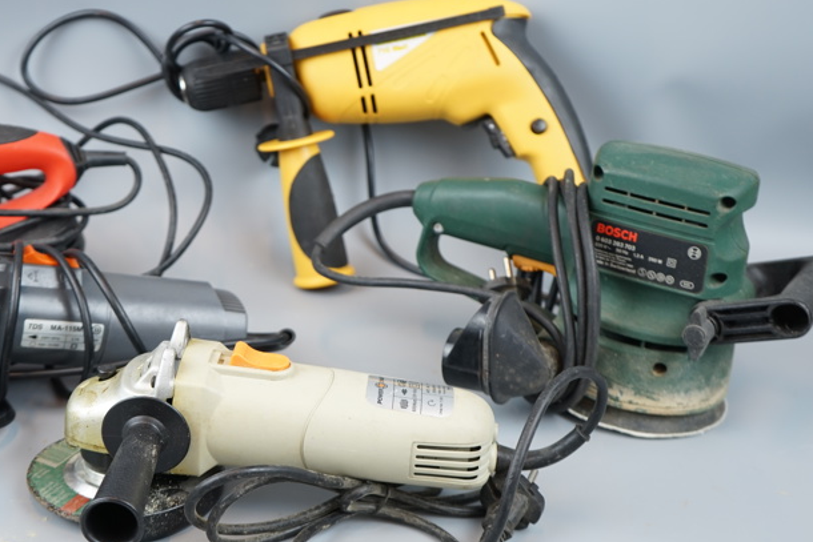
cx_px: 284
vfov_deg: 23.0
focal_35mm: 59
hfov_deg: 33.7
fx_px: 1333
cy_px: 276
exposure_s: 1/60
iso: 160
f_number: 4
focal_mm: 40
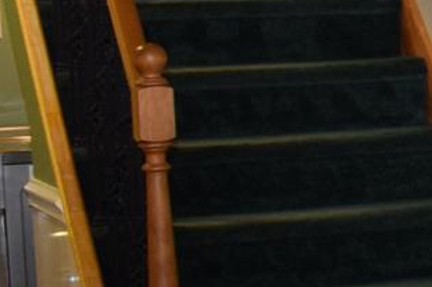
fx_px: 2135
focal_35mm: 178
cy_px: 128
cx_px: 1240
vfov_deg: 7.7
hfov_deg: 9.4
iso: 800
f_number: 3.5
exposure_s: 1/60
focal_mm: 18
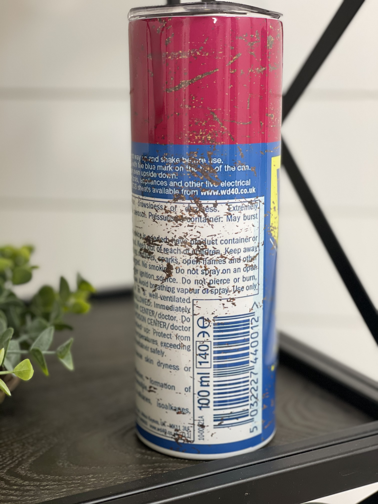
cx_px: 189
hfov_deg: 28.0
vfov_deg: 36.8
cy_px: 252
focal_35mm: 52
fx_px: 757
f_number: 2
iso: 160
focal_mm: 6
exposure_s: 1/60
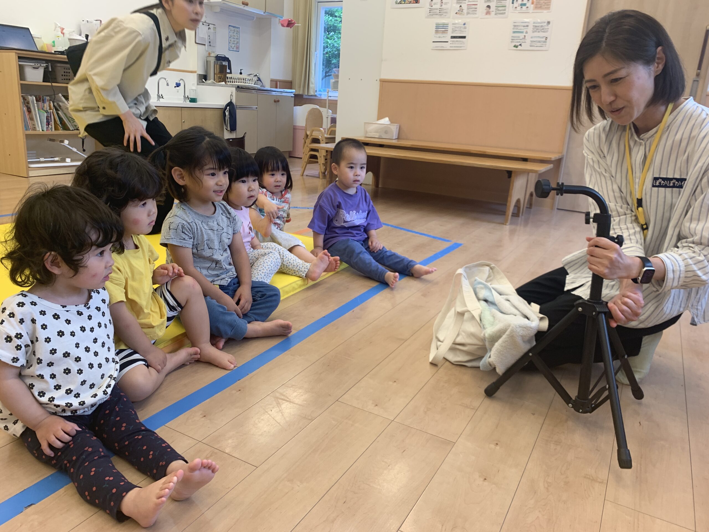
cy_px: 266
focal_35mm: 26
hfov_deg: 67.3
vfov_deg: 53.1
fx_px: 533
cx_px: 354
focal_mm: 4.25
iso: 64
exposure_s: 1/100
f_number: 1.8
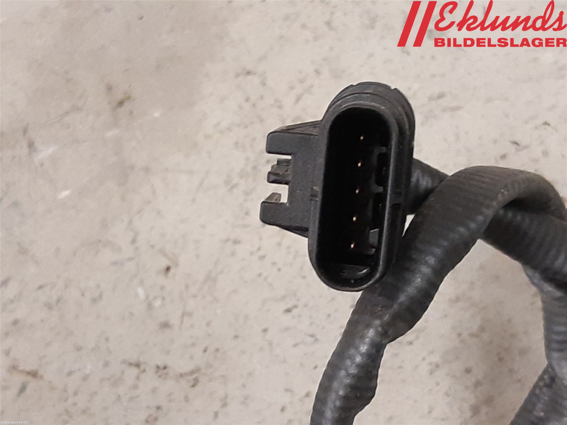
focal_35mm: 26
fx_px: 426
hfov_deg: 67.3
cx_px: 284
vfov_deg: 53.1
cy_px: 212
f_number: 1.7
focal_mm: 3.93
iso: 250
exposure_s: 1/50
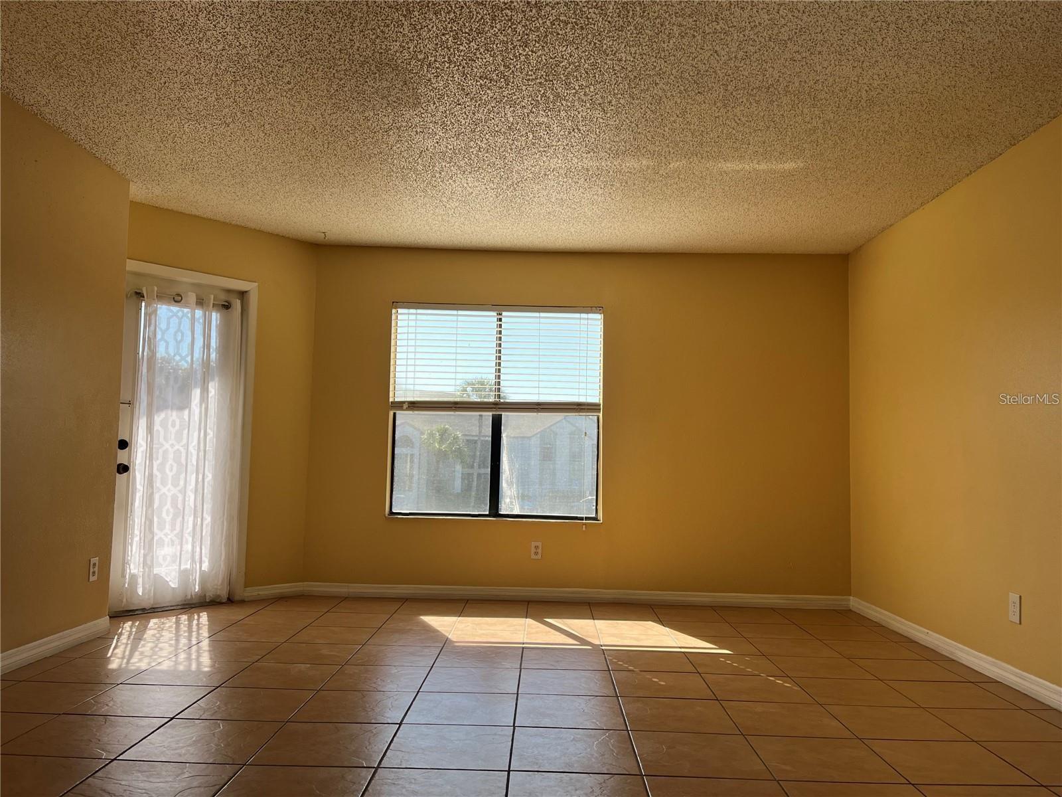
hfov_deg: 67.3
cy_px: 398
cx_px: 531
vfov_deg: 53.1
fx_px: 798
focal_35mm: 26
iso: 50
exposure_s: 1/727
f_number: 1.6
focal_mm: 5.1
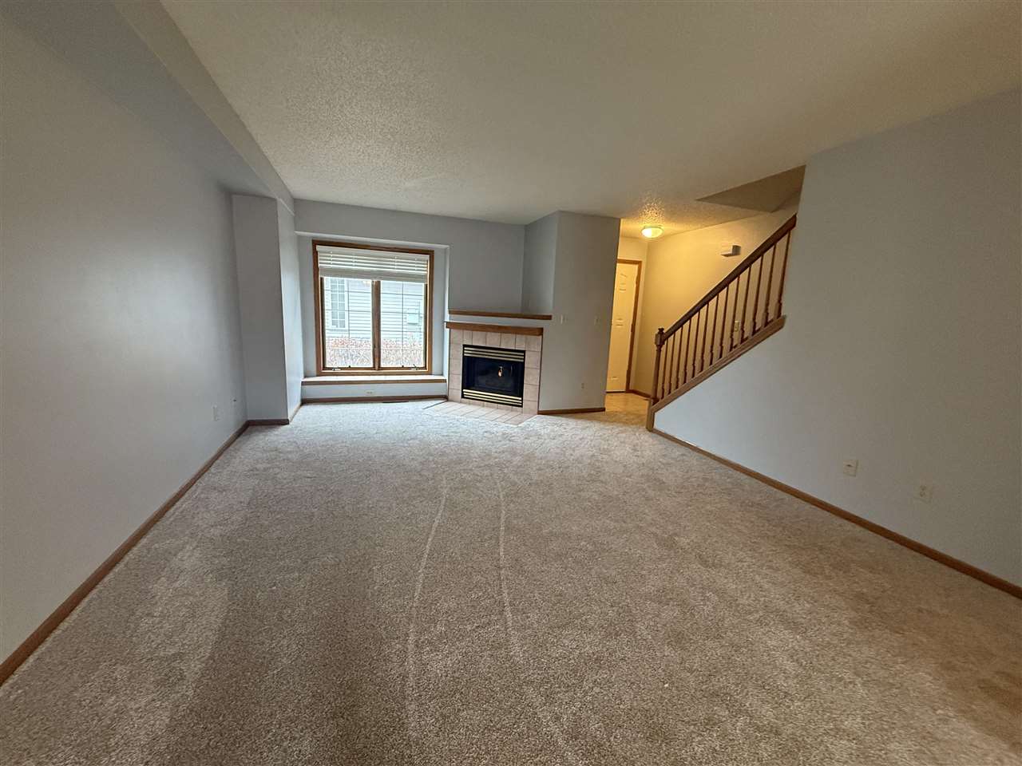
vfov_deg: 85.7
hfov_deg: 102.1
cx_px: 511
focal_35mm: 14
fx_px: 413
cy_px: 383
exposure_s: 1/120
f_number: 2.2
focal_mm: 2.22
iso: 500
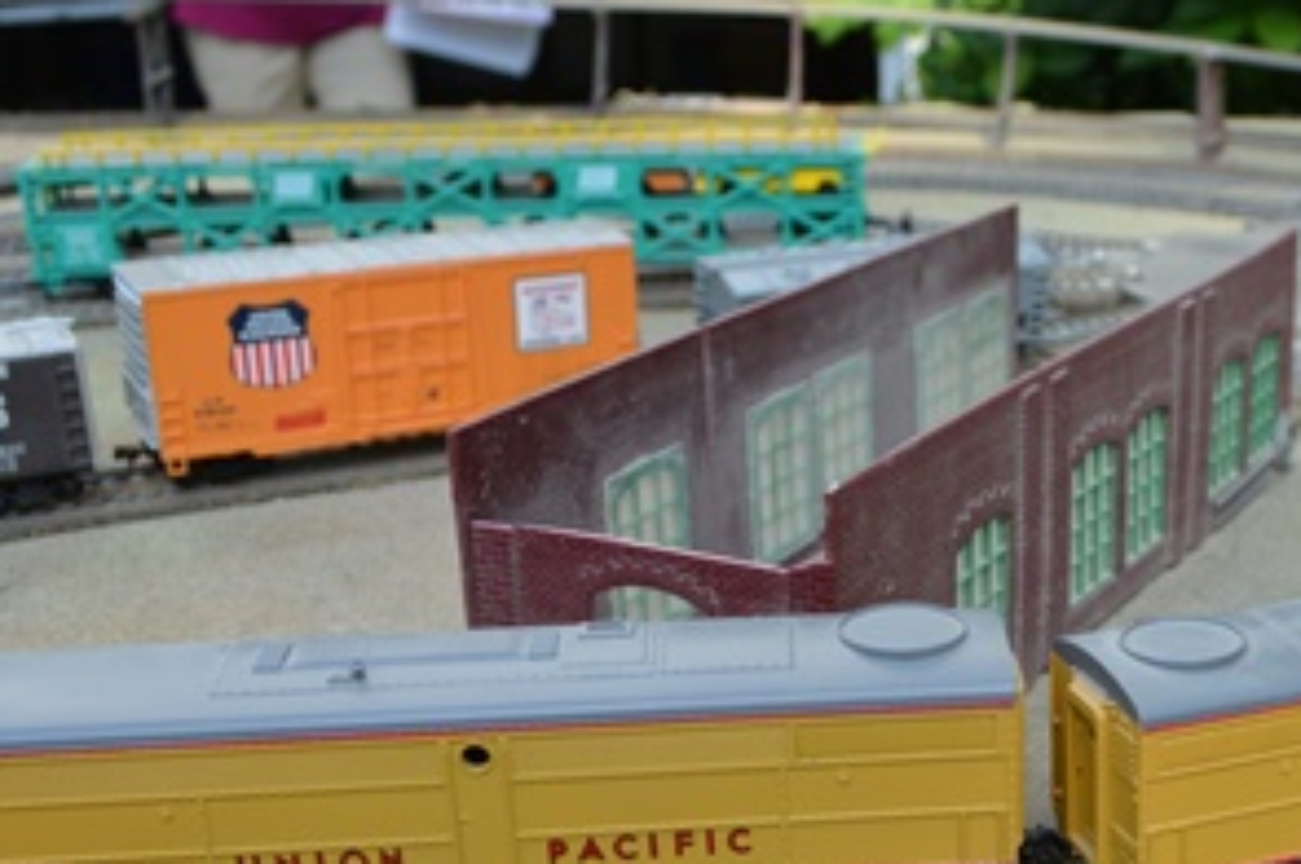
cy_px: 749
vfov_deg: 24.0
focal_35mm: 55
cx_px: 1085
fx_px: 1985
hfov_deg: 34.9
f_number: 7.1
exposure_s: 1/200
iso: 200
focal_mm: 18
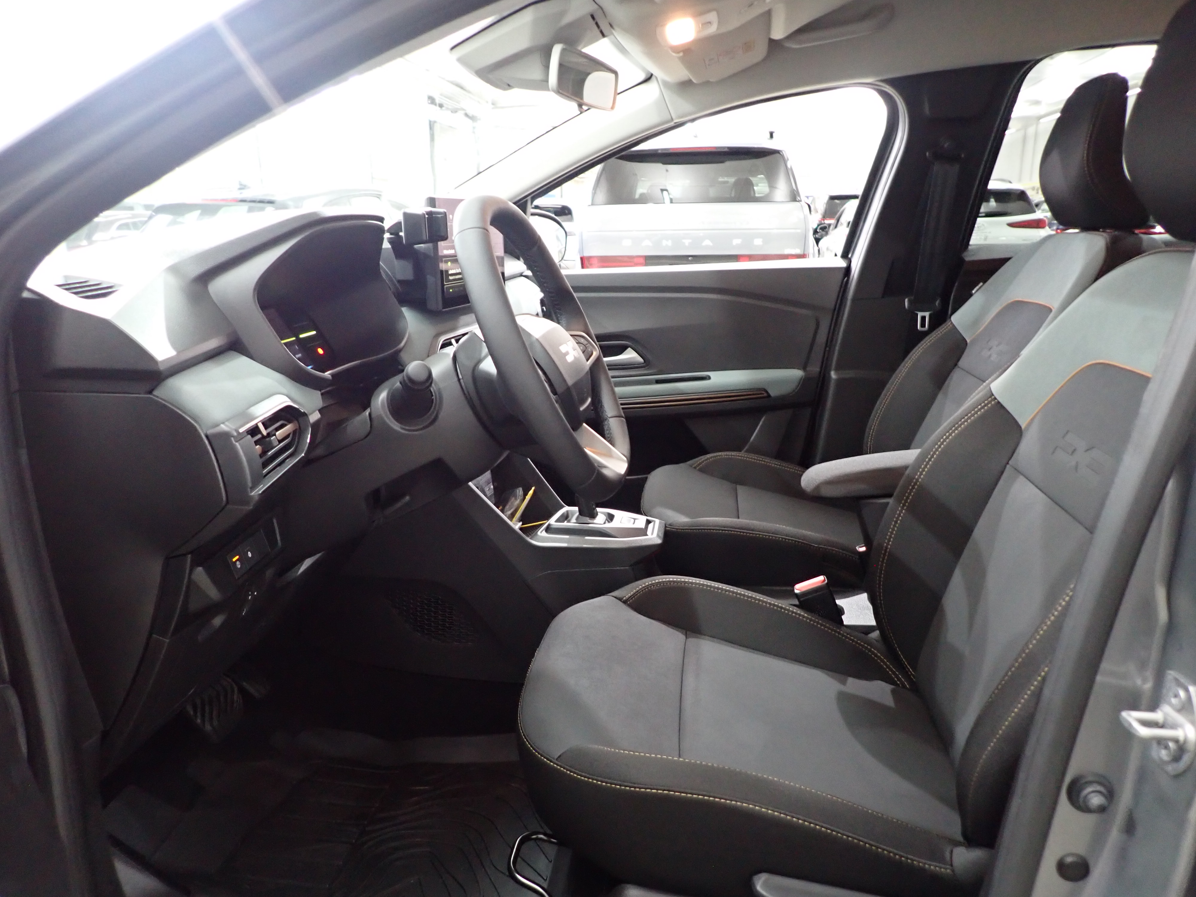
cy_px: 448
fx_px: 864
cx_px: 598
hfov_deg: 69.4
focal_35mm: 25
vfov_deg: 54.9
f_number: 2
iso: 640
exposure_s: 1/30
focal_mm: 4.5
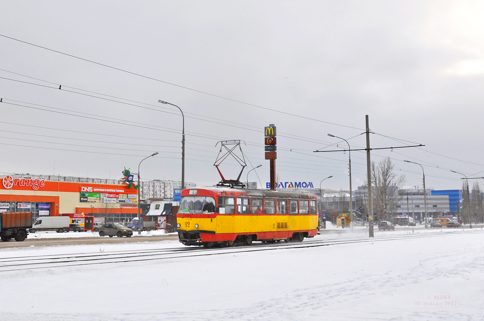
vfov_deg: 36.8
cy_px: 160
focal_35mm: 36
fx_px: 483
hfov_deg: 53.2
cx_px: 242
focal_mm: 24
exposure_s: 1/500
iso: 200
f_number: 7.1
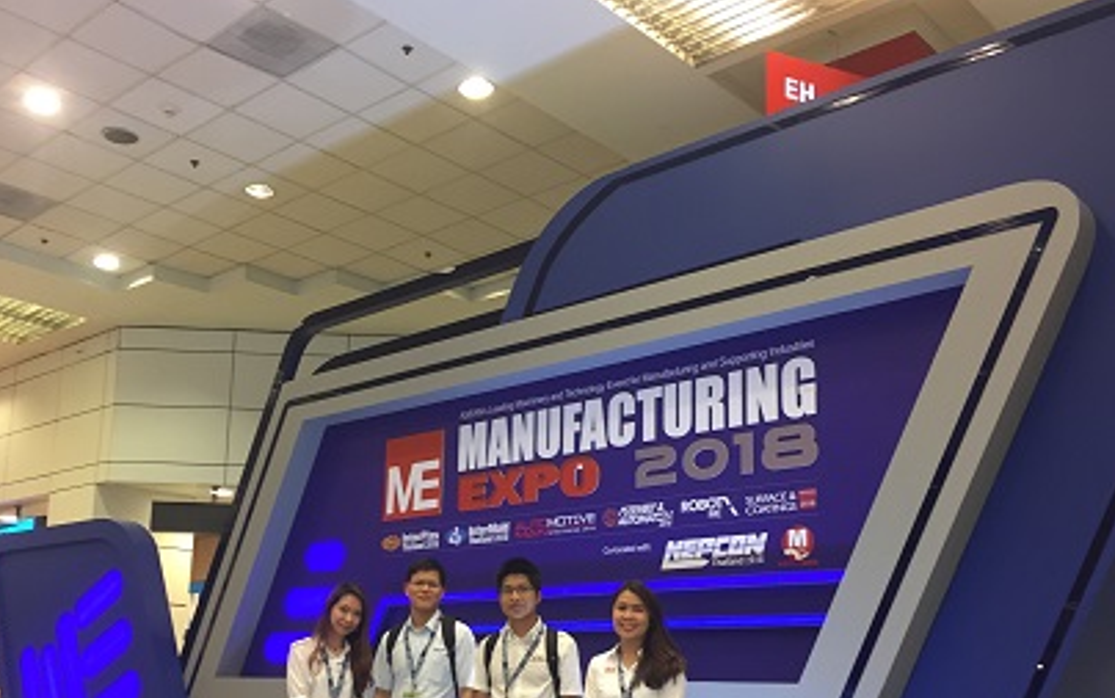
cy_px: 492
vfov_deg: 33.2
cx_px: 480
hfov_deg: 51.4
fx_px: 1155
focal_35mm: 38
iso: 125
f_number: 2.2
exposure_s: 1/33
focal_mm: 4.15
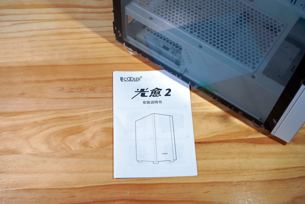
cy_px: 102
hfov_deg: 38.9
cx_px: 154
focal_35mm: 51
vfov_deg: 26.5
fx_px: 432
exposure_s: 1/50
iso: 250
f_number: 6.3
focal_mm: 50
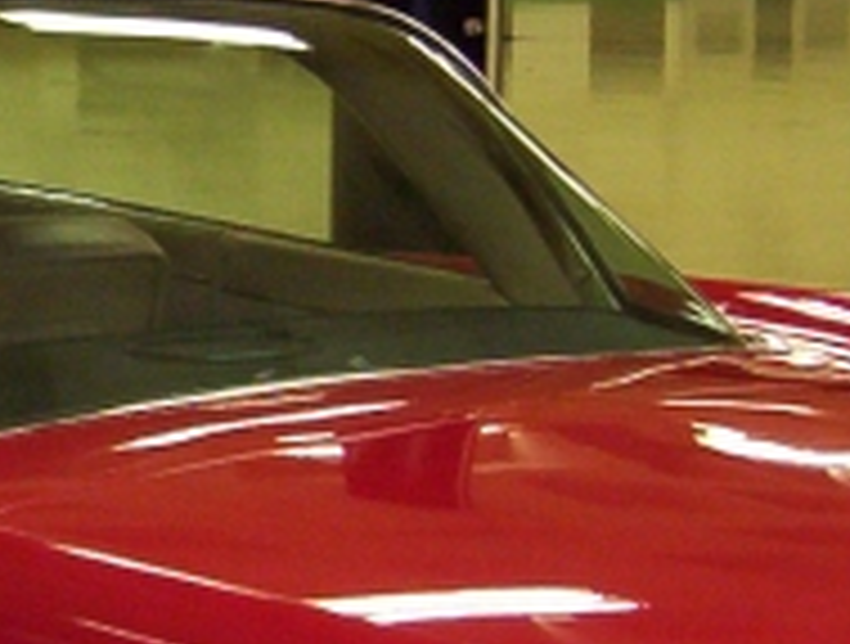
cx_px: -81
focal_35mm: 137
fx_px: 3375
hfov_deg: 14.0
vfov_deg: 10.9
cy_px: 270
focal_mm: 5.54
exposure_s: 1/30
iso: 140
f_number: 2.76
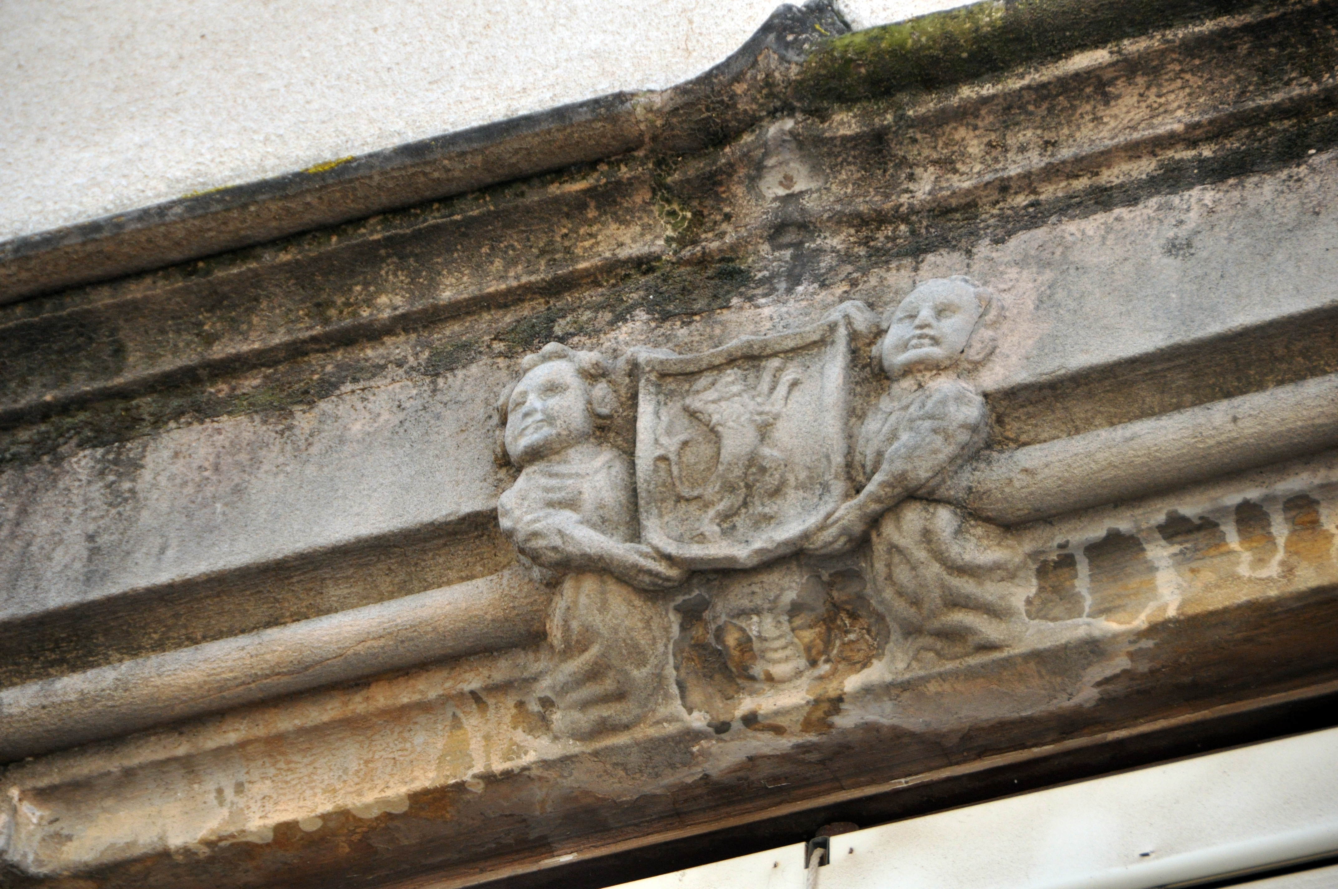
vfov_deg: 4.6
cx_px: 669
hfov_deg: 6.9
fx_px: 11136
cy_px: 444
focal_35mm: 300
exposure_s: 1/500
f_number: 5.6
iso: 800
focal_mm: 200
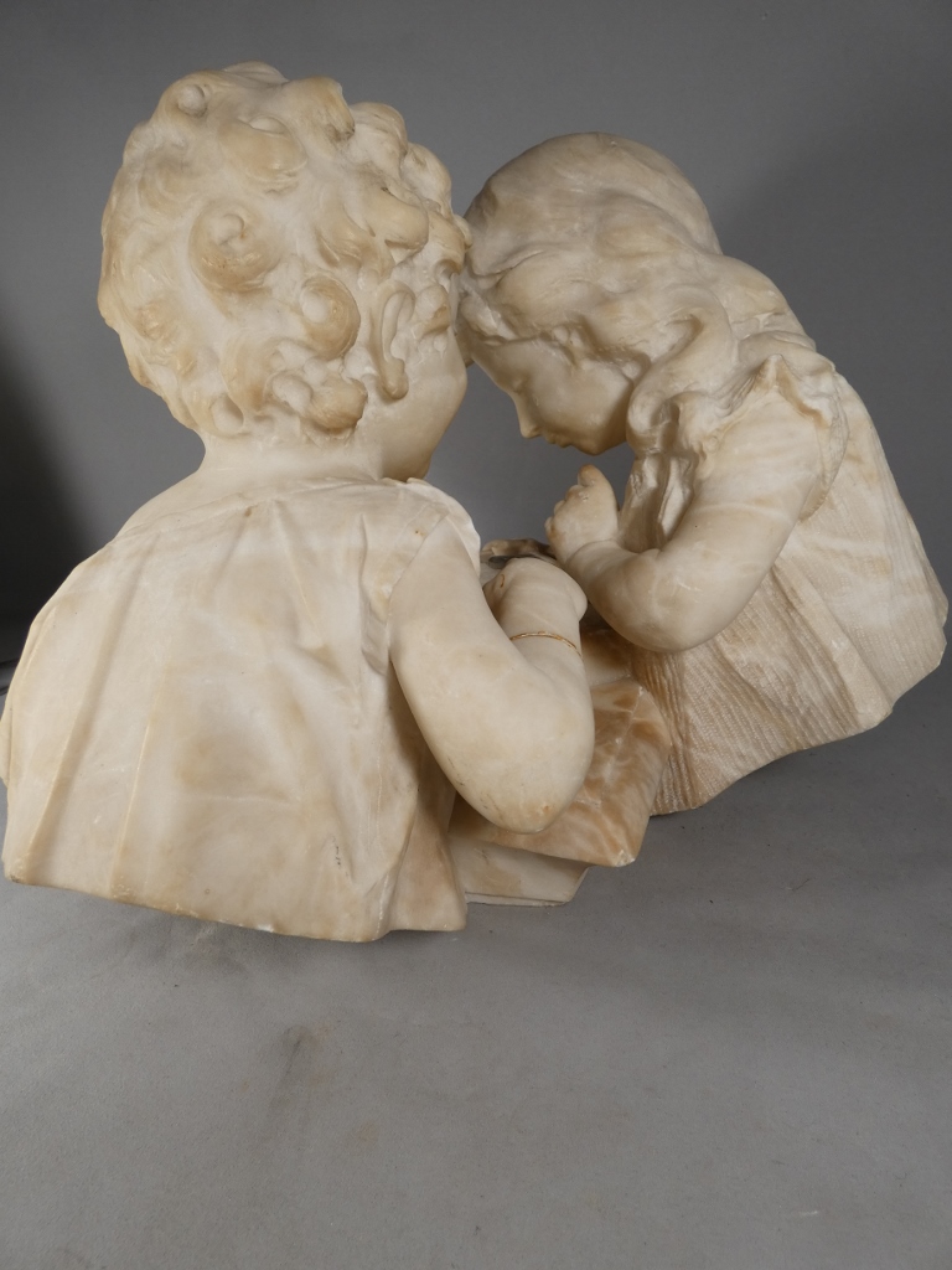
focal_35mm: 20
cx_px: 476
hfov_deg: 66.0
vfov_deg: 81.7
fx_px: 733
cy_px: 635
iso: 80
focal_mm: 3.6
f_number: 2.8
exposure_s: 1/160
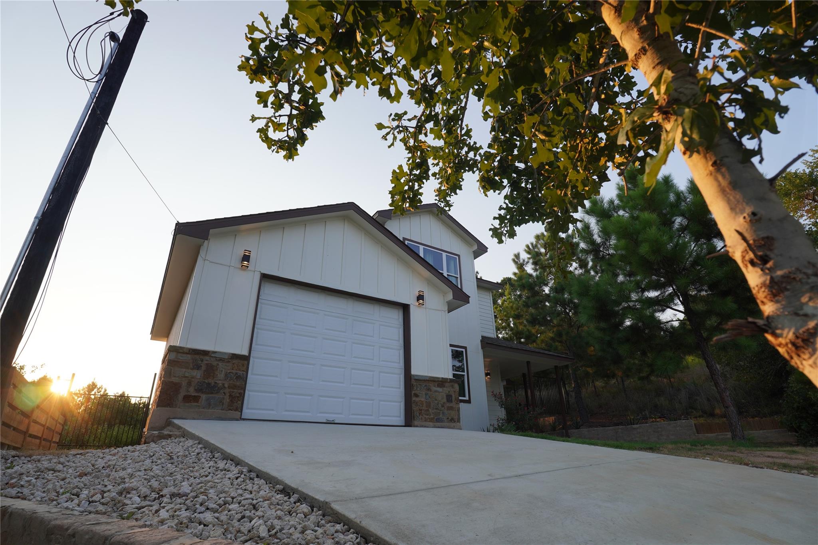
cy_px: 272
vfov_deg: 72.0
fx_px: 375
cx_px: 409
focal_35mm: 16
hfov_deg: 95.0
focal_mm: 11
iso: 100
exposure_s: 1/160
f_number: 6.3
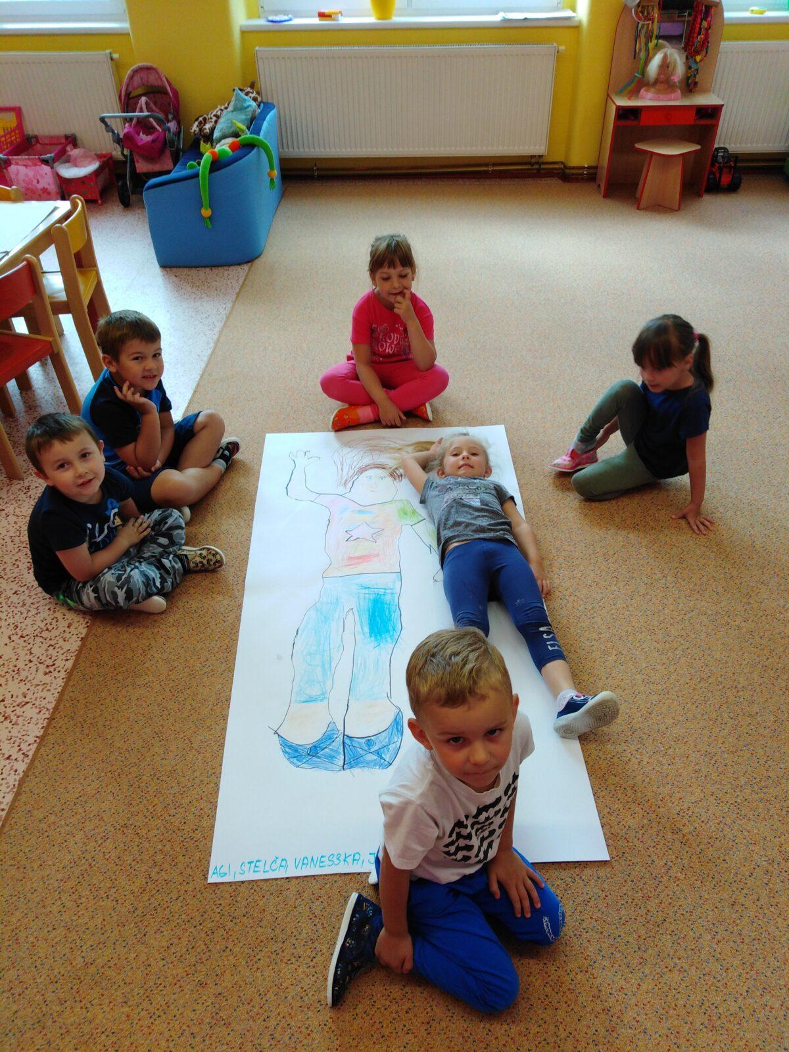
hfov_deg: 53.1
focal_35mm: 26
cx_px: 394
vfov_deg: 67.3
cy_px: 526
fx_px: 790
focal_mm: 3.46
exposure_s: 1/40
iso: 113
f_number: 2.2
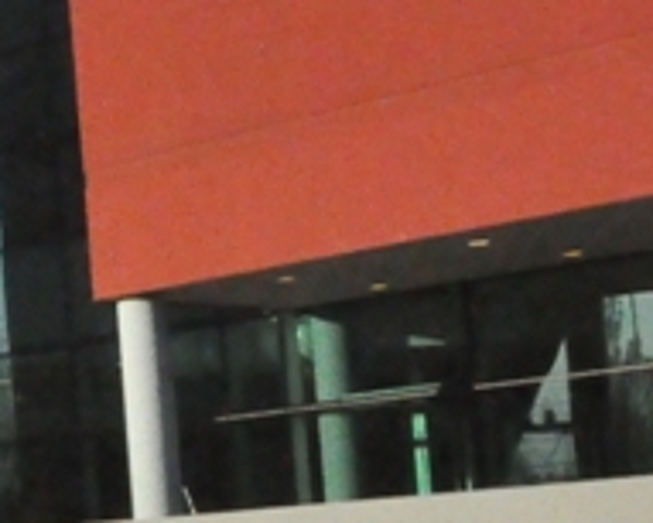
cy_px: 434
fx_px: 2920
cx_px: -506
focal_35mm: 151
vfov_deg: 10.2
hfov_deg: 11.8
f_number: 20
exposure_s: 1/1600
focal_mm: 20
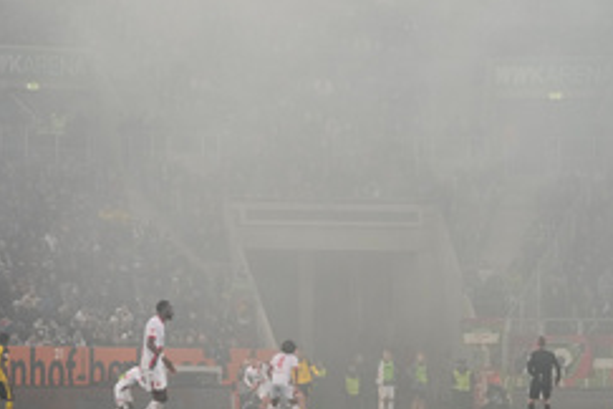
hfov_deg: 7.2
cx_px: 459
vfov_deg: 4.8
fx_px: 4836
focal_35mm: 284
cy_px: 21
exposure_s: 1/2500
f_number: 1.8
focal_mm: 135
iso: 1250
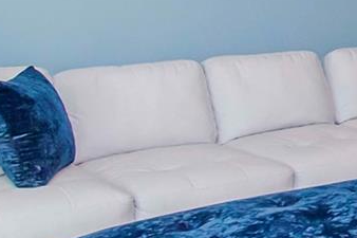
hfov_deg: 22.4
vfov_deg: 18.6
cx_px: 561
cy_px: -2
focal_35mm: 71
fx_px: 704
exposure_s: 1/160
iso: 800
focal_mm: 10
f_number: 9
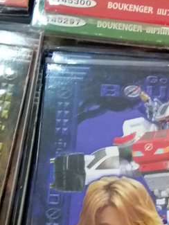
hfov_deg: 17.4
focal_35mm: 82
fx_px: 533
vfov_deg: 23.7
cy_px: 152
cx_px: 188
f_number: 2.2
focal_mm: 3.81
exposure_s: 1/16.7
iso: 640
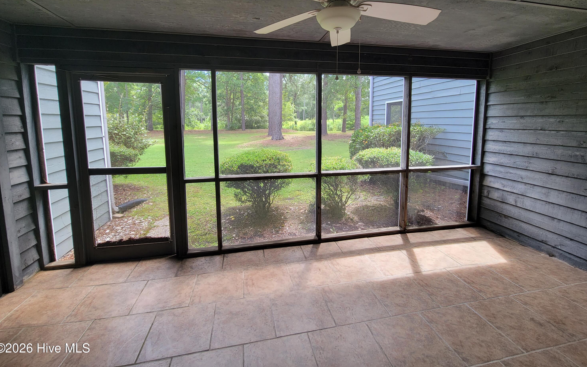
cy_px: 145
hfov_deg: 105.3
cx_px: 293
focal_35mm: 14
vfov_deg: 77.7
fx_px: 224
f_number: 2.2
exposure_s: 1/120
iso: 80
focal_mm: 2.2
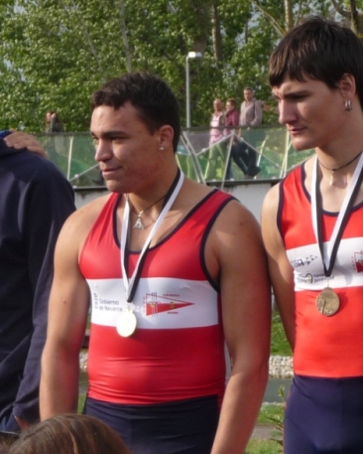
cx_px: 209
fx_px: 2818
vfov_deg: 9.2
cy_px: 284
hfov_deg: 7.4
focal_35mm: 210
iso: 100
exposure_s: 1/250
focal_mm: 16.3
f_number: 4.7
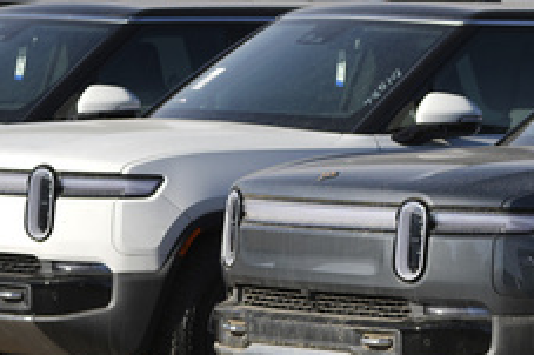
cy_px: 147
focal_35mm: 366
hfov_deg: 5.6
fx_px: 5425
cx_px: 463
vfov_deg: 3.8
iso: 200
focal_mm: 162
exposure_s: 1/1250
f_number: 5
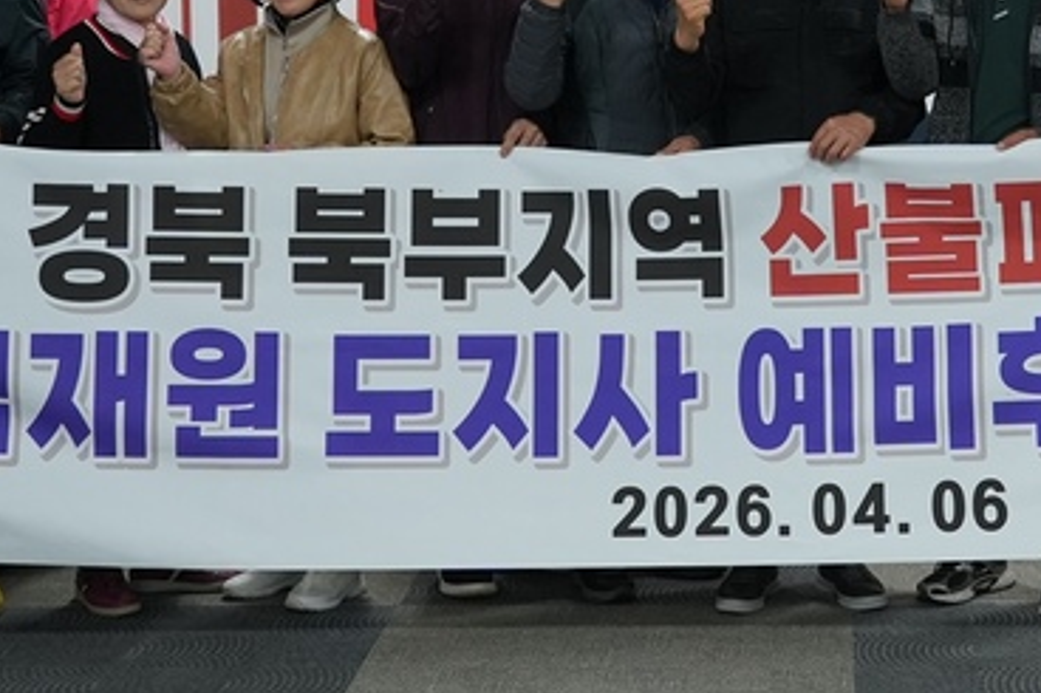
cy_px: 76
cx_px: 806
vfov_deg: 15.3
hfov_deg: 22.9
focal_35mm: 88
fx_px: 2543
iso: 1250
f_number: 4
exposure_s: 1/160
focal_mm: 24
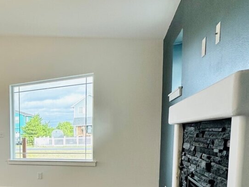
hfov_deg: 40.0
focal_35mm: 36
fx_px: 259
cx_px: -34
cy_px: 160
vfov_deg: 37.6
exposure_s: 1/129
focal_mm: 2.22
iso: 40
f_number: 2.2
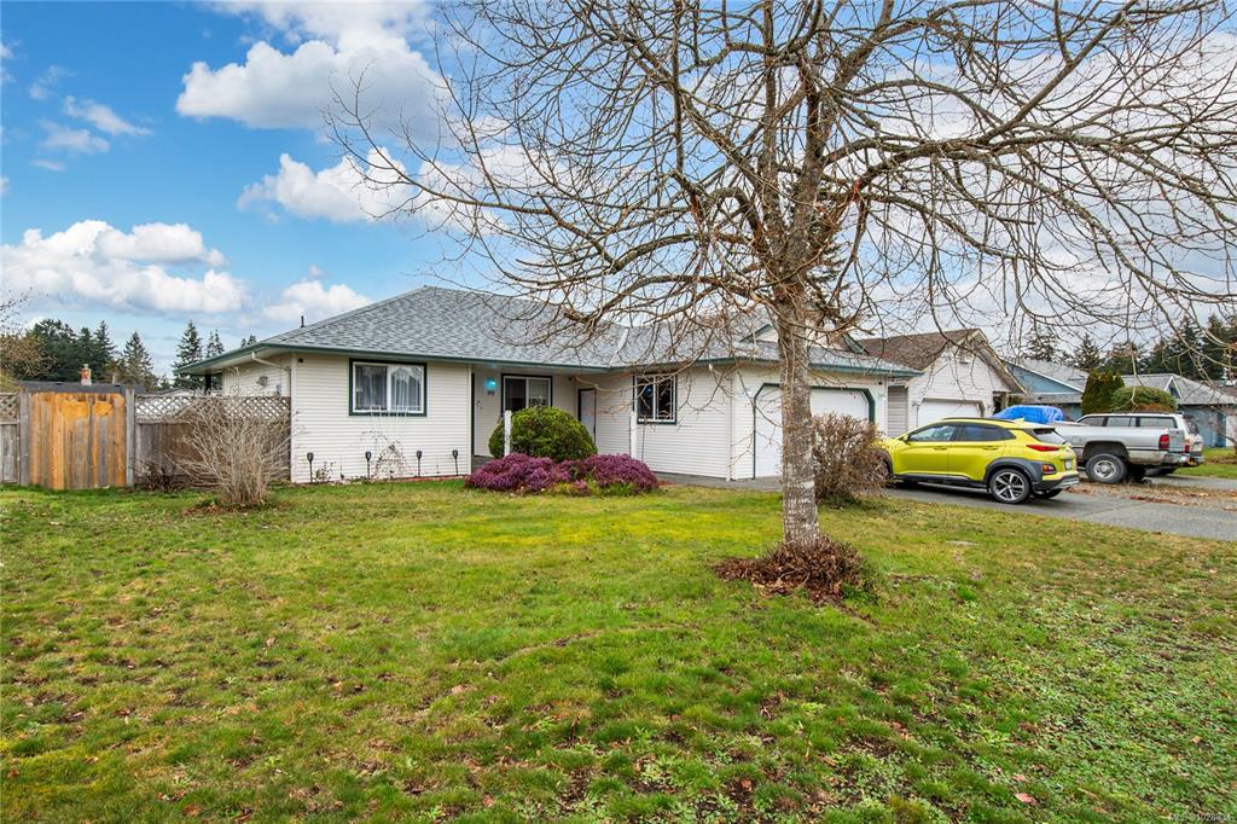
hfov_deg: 90.0
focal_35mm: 18
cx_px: 618
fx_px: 618
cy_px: 412
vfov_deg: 67.3
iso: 320
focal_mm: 12
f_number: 8
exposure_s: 1/400
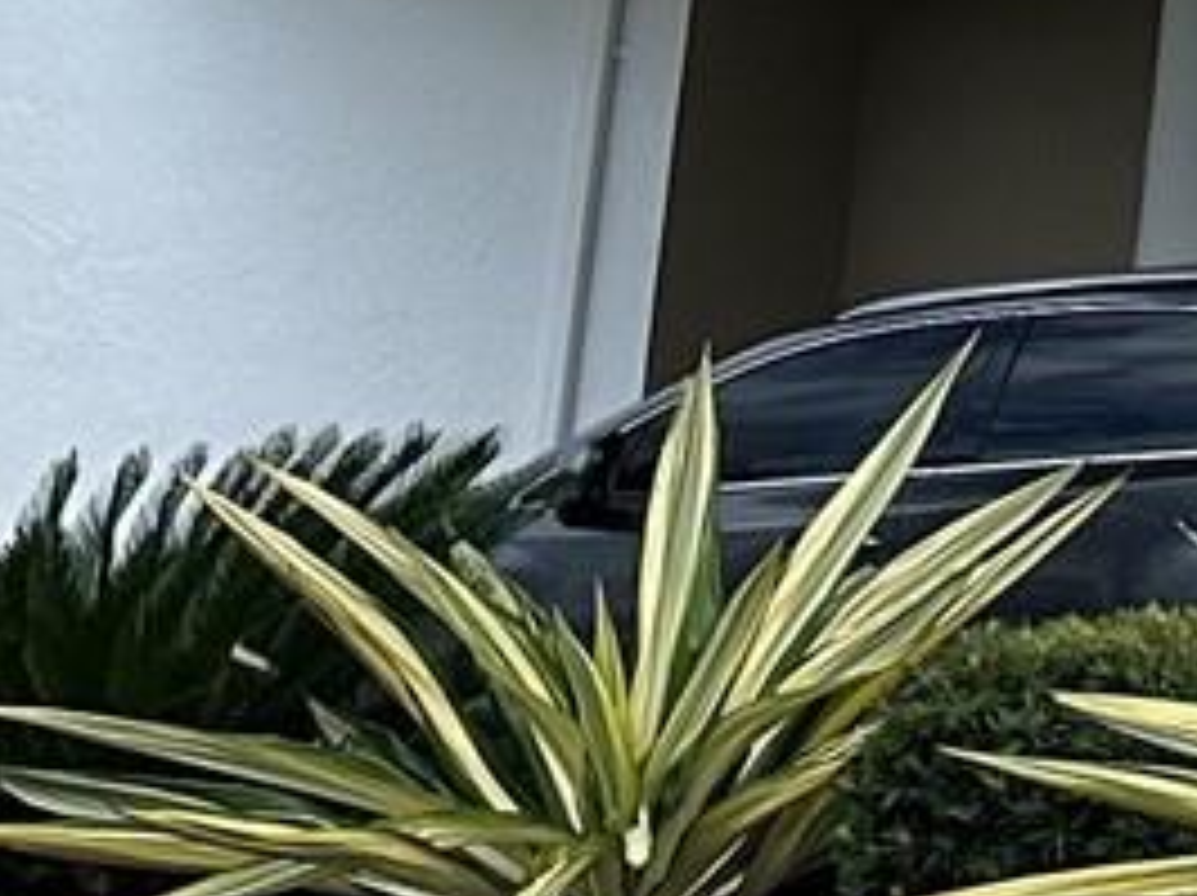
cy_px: -1202
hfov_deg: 7.9
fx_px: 6391
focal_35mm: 185
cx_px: 4455
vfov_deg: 7.5
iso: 80
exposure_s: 1/3597
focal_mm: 6.86
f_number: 1.78
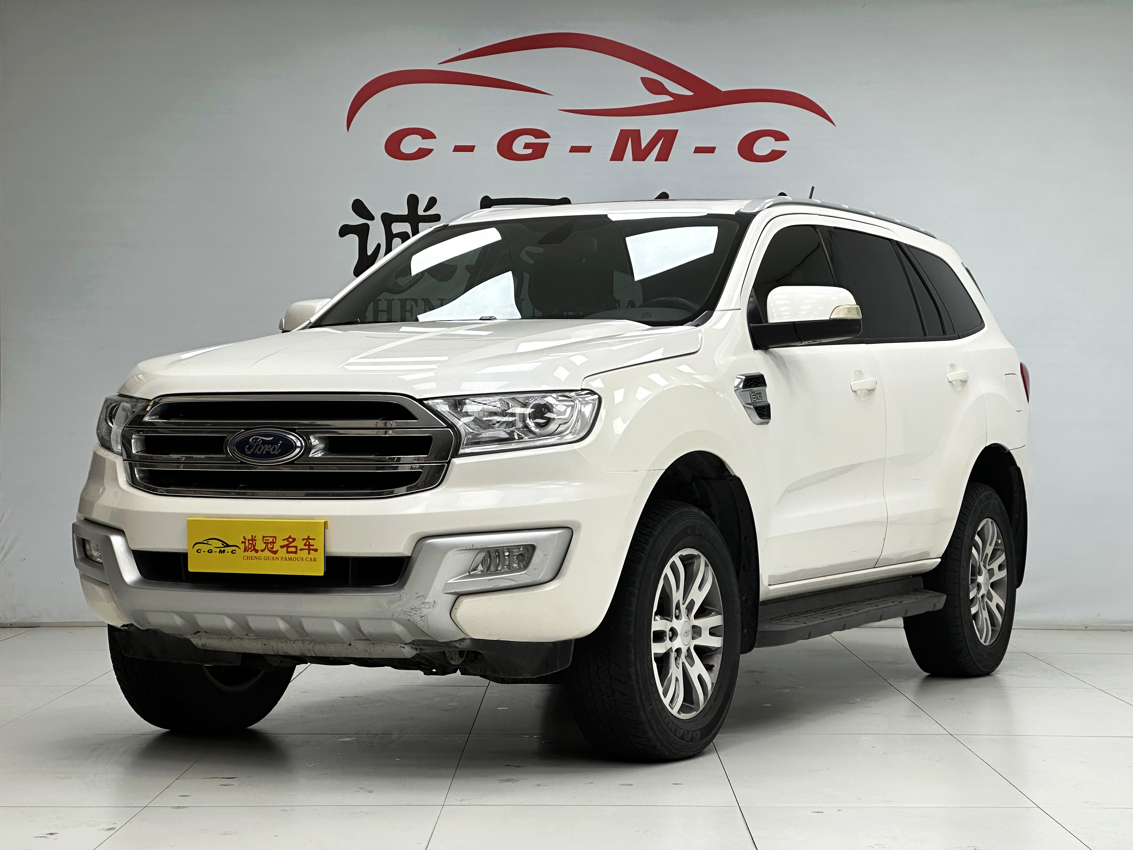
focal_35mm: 77
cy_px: 425
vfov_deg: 19.1
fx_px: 2520
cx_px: 566
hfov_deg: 25.3
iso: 64
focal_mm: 9
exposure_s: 1/100
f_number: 2.8
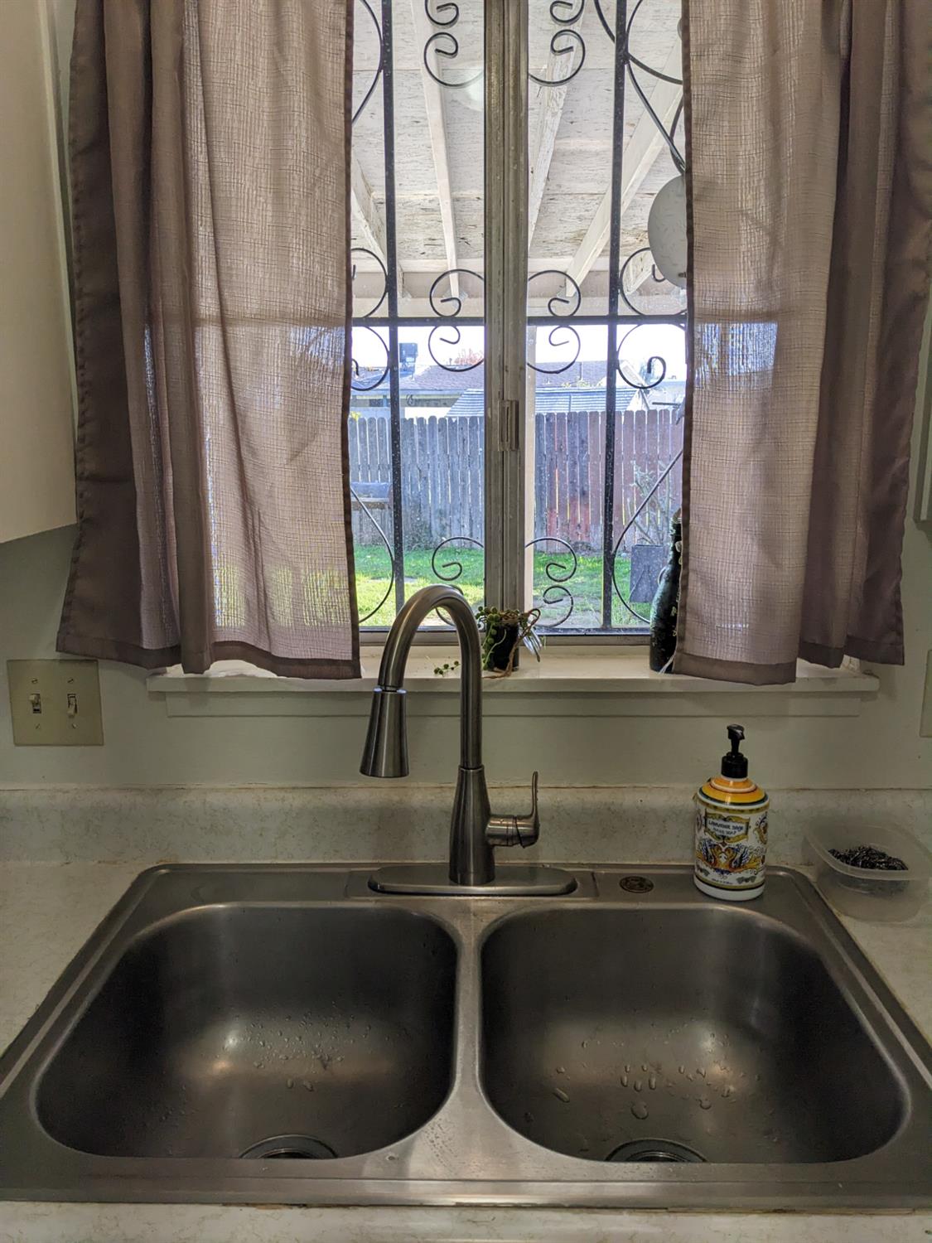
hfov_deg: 51.4
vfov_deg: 65.3
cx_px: 466
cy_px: 622
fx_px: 969
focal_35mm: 27
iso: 60
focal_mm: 4.38
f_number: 1.73
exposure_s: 1/385
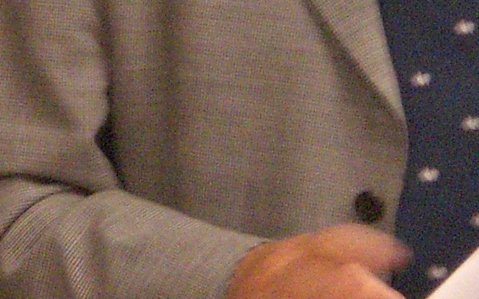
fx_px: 5443
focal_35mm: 417
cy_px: 87
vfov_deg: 3.1
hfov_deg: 5.0
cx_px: -113
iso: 800
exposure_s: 1/15
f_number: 5.4
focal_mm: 16.51
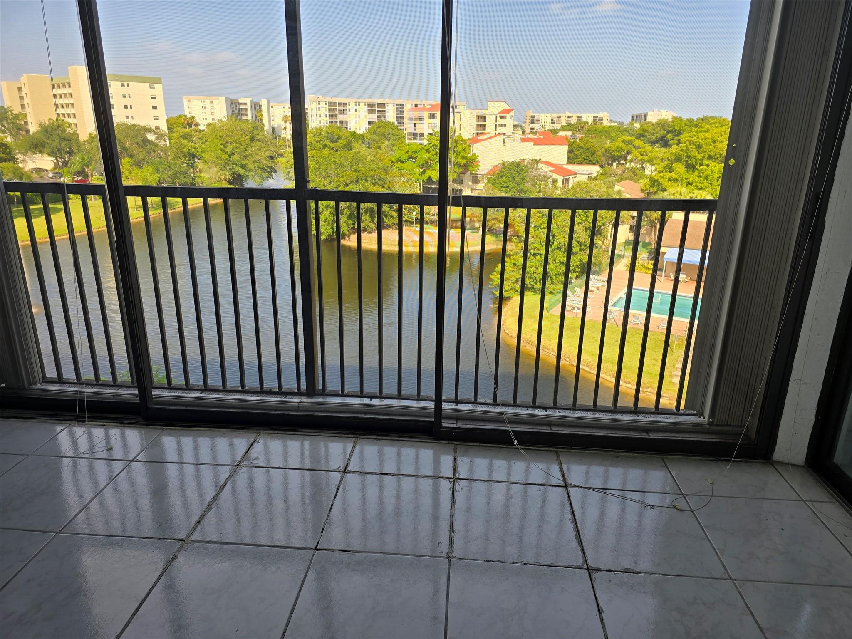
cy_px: 320
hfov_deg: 73.9
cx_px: 426
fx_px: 566
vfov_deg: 58.9
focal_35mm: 23
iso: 16
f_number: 1.7
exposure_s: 1/180
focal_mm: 6.3
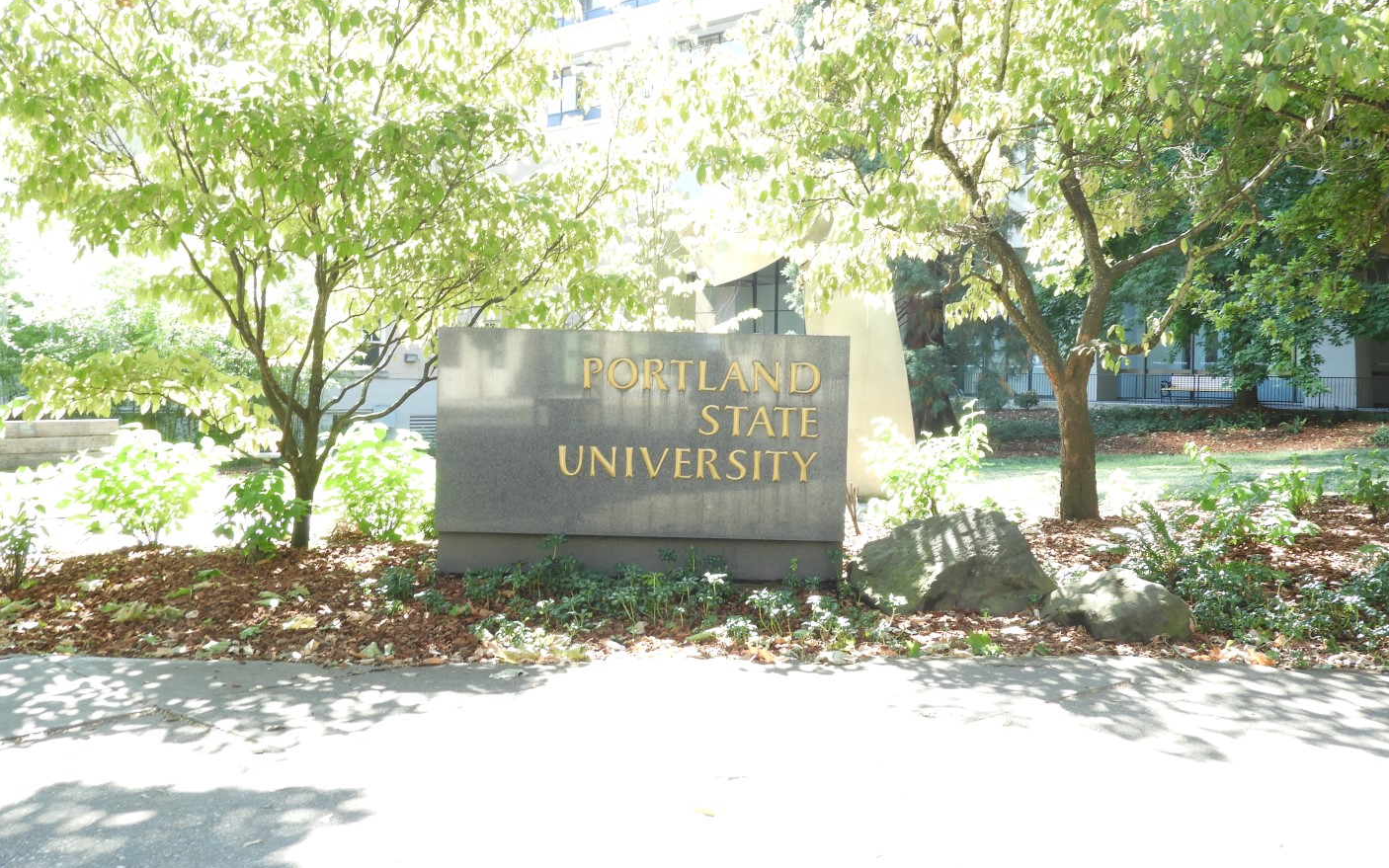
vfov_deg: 33.6
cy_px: 401
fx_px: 1439
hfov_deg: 51.5
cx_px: 694
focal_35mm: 38
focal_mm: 6.3
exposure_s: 1/40
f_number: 3.8
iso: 100
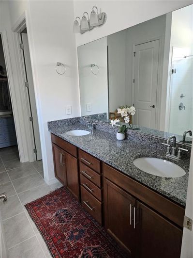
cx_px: 96
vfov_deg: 73.9
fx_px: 171
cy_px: 129
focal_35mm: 23
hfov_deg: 58.9
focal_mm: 5.4
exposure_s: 1/120
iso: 1000
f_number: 1.8
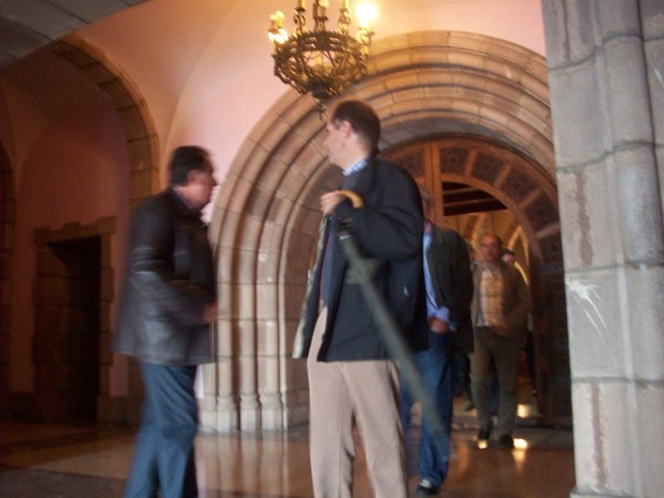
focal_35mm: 37
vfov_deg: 38.7
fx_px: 710
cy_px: 249
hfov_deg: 50.1
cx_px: 332
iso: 200
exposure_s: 1/8
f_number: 2.8
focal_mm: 6.2
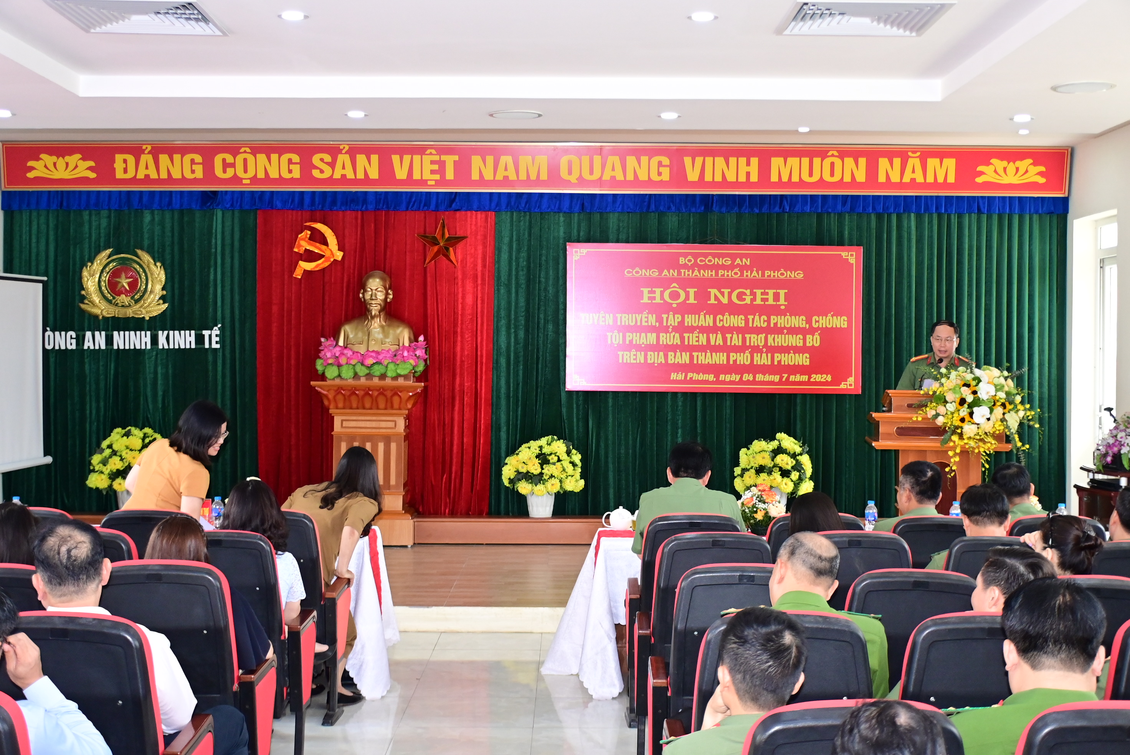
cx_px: 565
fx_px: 1508
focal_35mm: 48
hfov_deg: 41.1
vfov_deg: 28.1
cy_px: 378
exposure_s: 1/200
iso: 2000
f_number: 4
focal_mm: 32
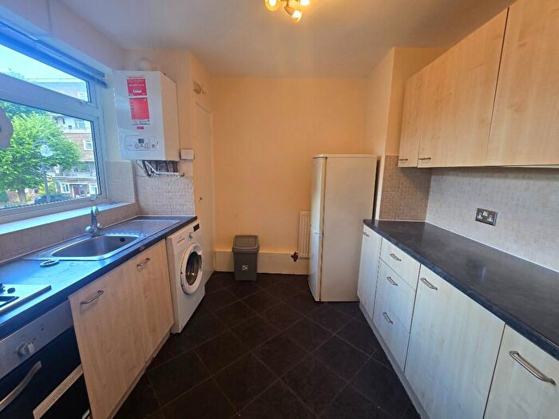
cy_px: 210
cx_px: 280
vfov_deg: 89.9
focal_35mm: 13
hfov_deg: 106.2
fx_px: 210
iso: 80
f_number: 2.2
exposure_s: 1/50
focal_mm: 2.2
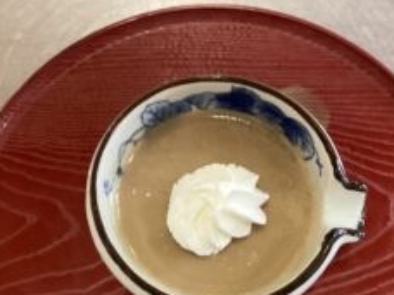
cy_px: 222
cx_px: 210
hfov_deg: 37.5
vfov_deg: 28.1
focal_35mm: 51
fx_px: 580
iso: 250
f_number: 2.4
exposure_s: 1/40
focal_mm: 3.3
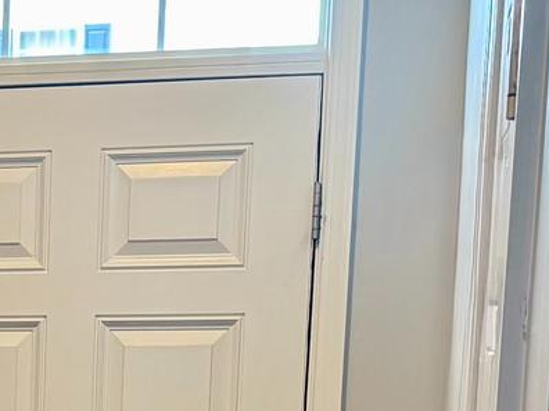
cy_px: 641
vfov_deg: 11.4
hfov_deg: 15.0
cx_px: -223
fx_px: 1967
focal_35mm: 124
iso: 250
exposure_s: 1/60
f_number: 1.78
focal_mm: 6.76
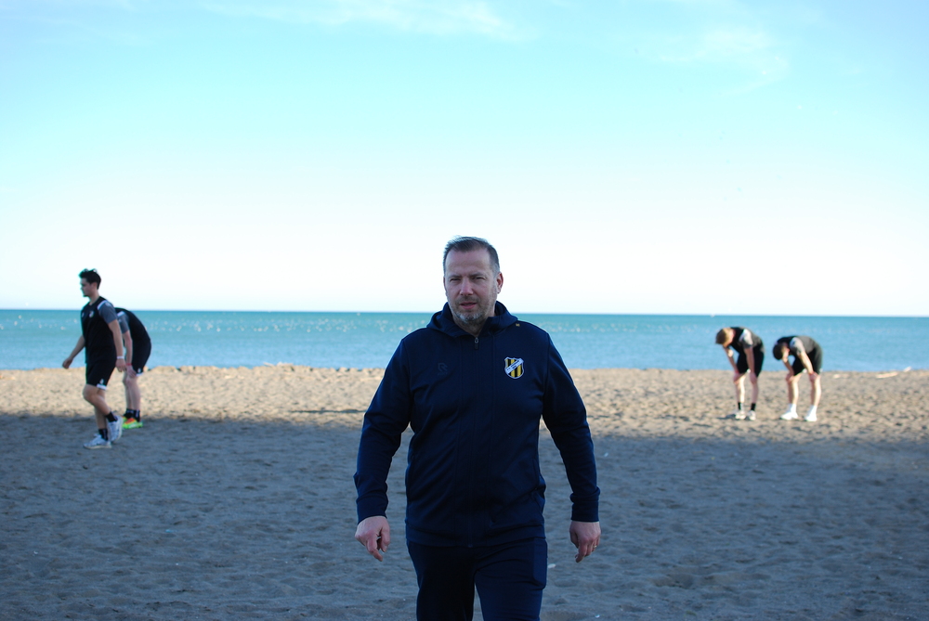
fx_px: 1356
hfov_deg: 37.8
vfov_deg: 25.8
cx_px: 464
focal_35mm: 52
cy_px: 310
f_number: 3.5
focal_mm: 35
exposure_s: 1/800
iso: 200
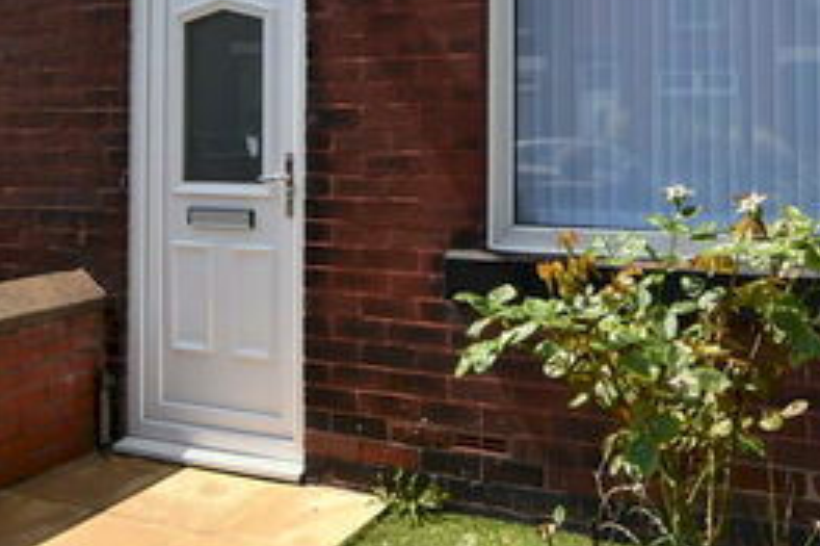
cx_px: 486
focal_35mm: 40
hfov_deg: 48.2
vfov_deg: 32.1
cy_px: 80
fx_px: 911
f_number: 7.1
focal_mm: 10
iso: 100
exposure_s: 1/200
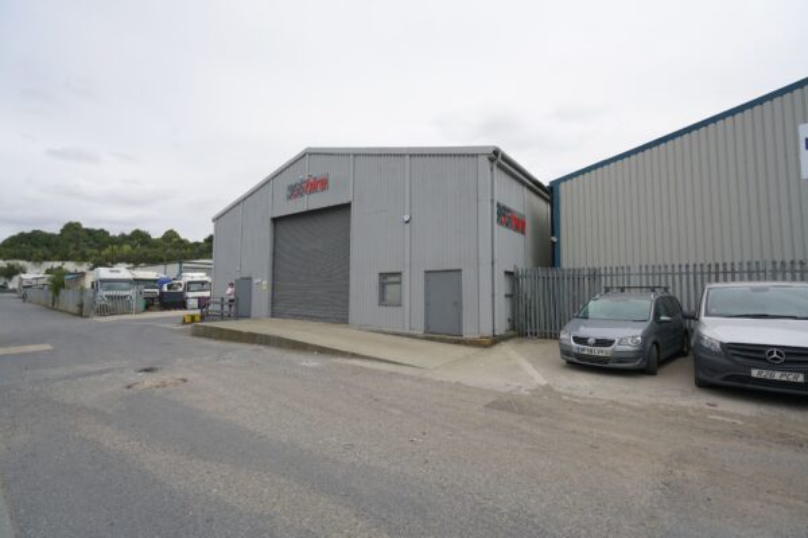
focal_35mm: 16
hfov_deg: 96.7
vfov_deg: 73.7
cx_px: 404
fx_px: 359
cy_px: 269
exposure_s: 1/500
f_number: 5.6
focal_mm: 16
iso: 100
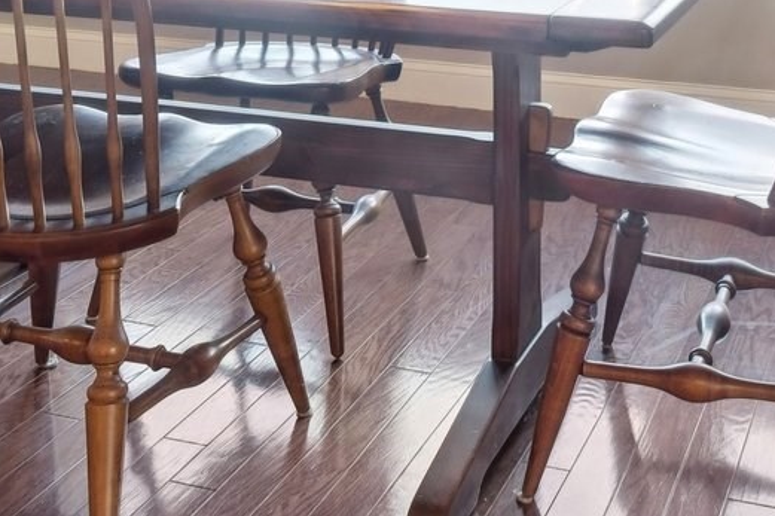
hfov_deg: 33.6
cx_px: 522
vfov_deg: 19.9
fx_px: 1270
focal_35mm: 59
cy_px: -252
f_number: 5.6
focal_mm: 10
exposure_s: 1/8
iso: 400
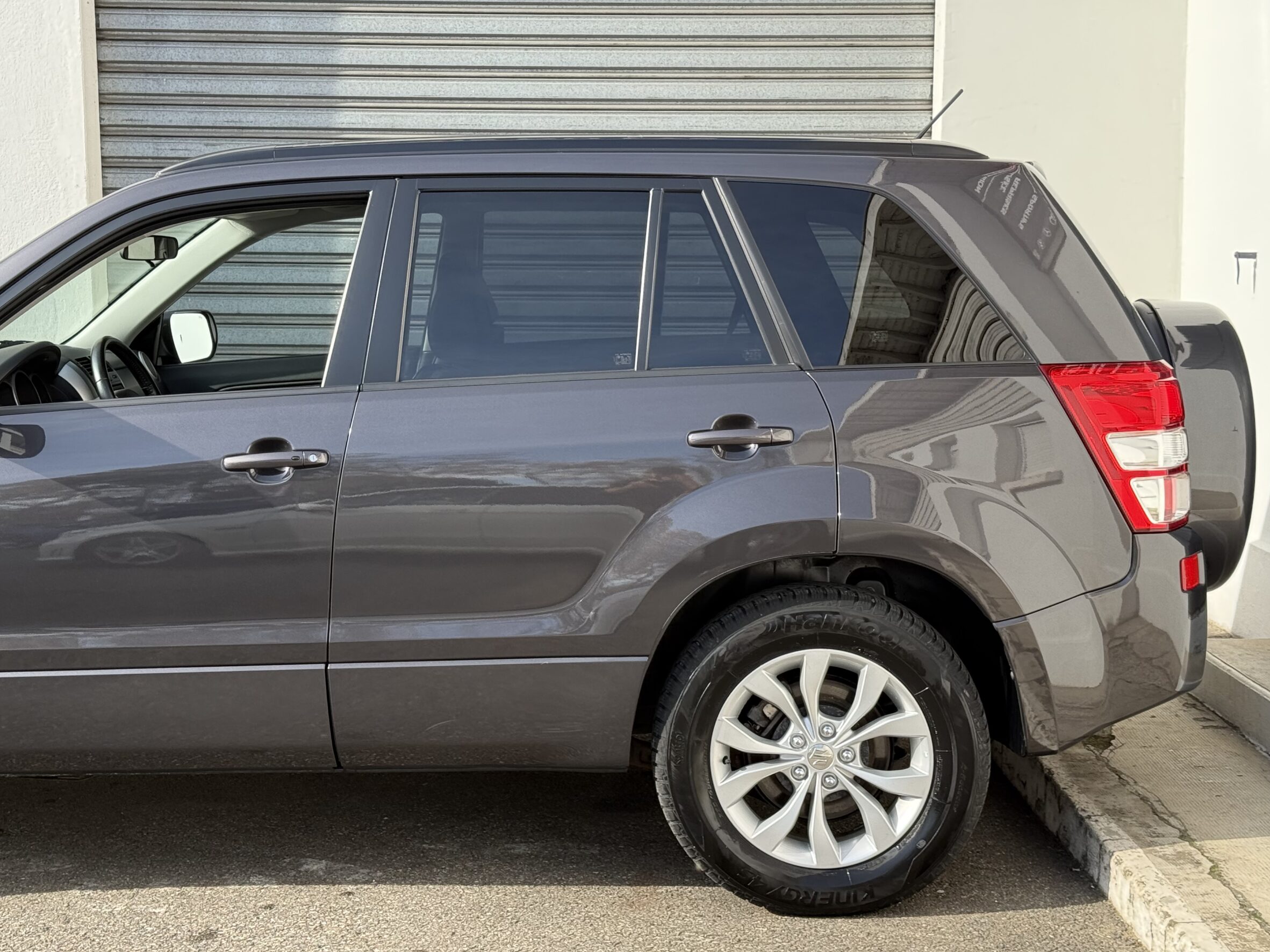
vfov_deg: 28.0
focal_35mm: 52
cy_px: 446
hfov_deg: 36.8
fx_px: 1908
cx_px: 602
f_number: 1.78
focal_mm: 6.76
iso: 100
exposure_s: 1/1222
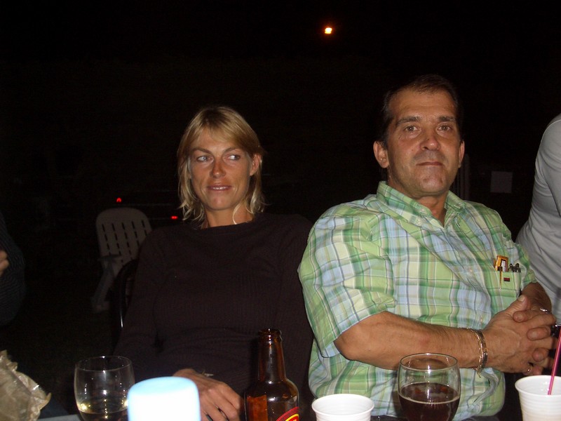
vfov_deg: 35.1
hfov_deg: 45.8
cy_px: 210
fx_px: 664
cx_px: 280
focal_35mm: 41
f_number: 2.8
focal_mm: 6.8
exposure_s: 1/60
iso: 100
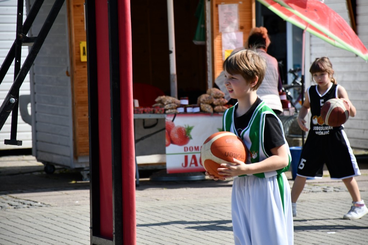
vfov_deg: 6.5
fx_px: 2147
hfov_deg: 9.8
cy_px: 122
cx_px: 184
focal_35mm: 210
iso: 320
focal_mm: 140
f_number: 5.6
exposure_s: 1/1000
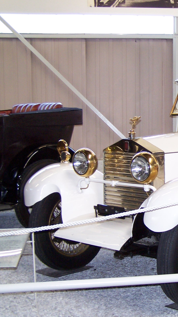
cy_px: 159
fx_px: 529
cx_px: 207
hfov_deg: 18.2
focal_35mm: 63
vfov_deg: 33.3
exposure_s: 1/60
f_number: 2.9
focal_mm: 7.1
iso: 140
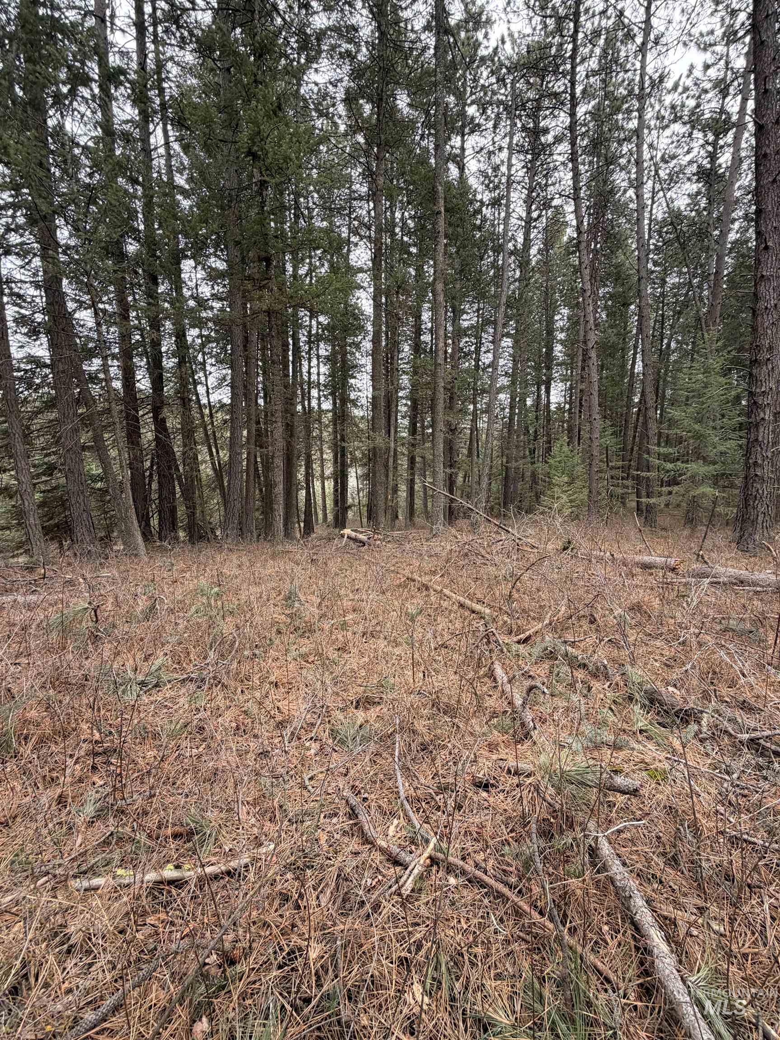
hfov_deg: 85.7
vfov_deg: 102.1
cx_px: 390
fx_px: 421
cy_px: 520
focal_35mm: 14
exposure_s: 1/158
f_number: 2.2
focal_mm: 2.22
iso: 64
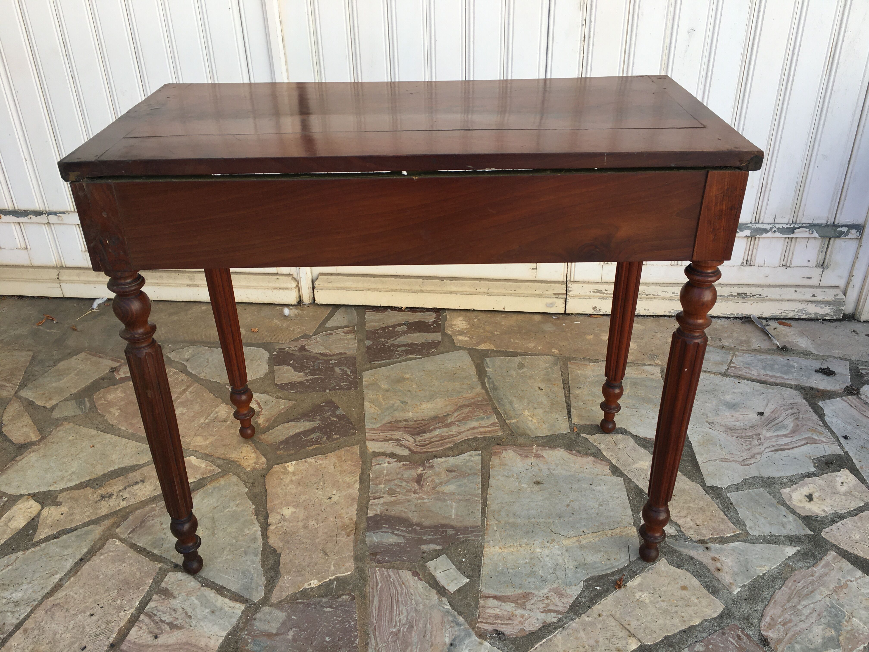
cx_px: 434
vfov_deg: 48.2
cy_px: 326
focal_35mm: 29
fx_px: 728
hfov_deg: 61.7
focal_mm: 4.15
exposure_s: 1/373
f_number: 2.2
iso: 25
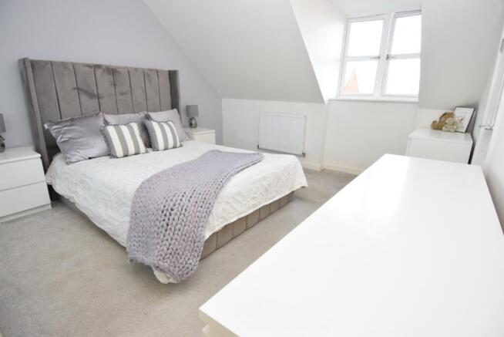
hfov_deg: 90.0
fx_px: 252
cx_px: 252
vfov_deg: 67.5
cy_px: 168
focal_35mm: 18
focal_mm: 12
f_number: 4
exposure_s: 1/60
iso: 560
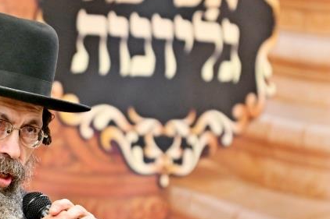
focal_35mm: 728
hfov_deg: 2.8
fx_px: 6670
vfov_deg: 1.9
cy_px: 129
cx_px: 67
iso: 400
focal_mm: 200
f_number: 2.8
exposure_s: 1/160
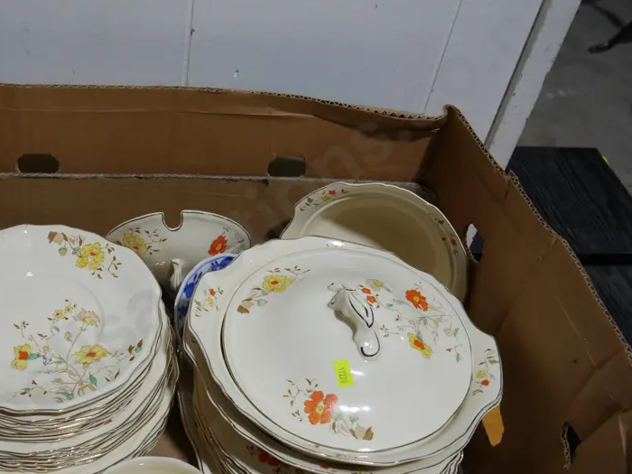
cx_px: 191
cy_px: 278
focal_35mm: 41
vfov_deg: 35.0
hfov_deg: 44.8
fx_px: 749
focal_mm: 14
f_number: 4
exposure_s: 1/160
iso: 200
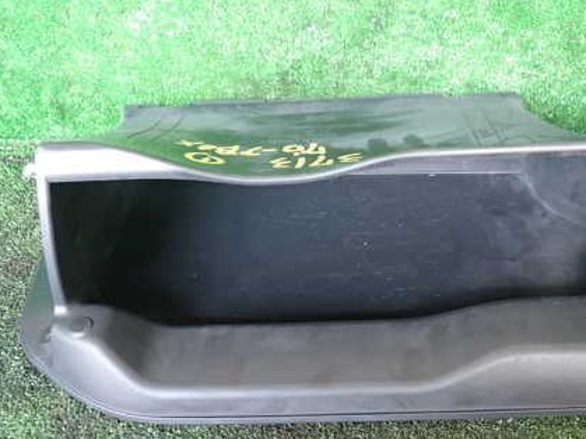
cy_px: 220
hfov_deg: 43.4
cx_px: 379
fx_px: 728
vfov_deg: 33.6
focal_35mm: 43
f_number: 2.3
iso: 320
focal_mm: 5.4
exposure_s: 1/30
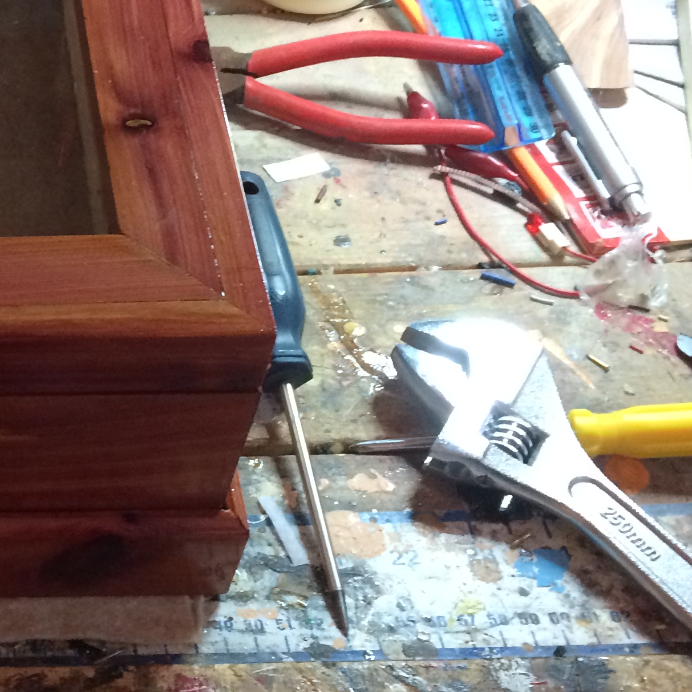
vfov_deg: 25.0
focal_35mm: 69
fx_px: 1561
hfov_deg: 22.3
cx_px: -212
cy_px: 356
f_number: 2.2
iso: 200
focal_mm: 4.15
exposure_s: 1/30
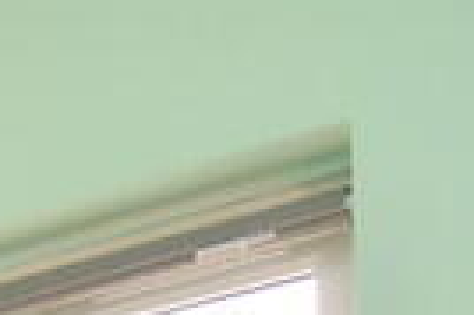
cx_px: -623
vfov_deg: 9.4
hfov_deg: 13.6
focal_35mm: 115
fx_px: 1512
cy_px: 936
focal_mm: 10
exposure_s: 1/200
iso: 640
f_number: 5
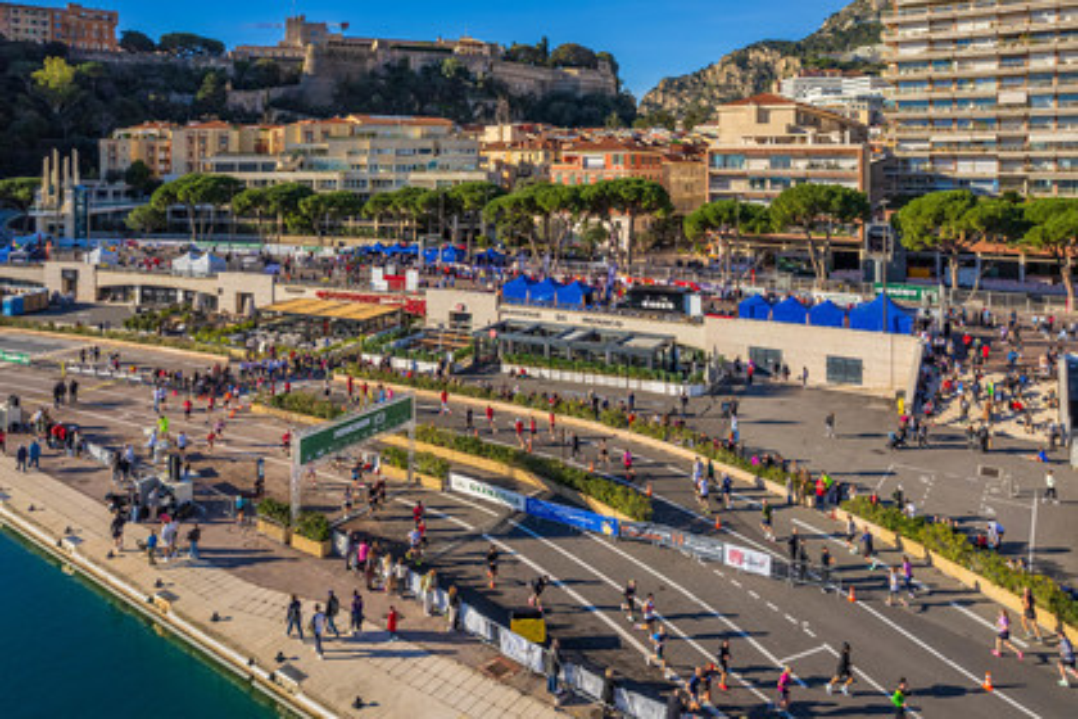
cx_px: 539
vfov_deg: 57.2
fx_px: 659
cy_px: 360
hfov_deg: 78.6
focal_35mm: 22
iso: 100
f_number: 2.8
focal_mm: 8.4
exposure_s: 1/1600
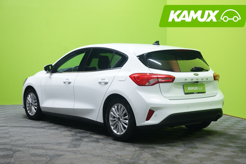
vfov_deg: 23.8
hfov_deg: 35.1
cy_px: 83
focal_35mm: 57
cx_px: 126
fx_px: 389
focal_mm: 54
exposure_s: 1/25
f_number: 5
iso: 800
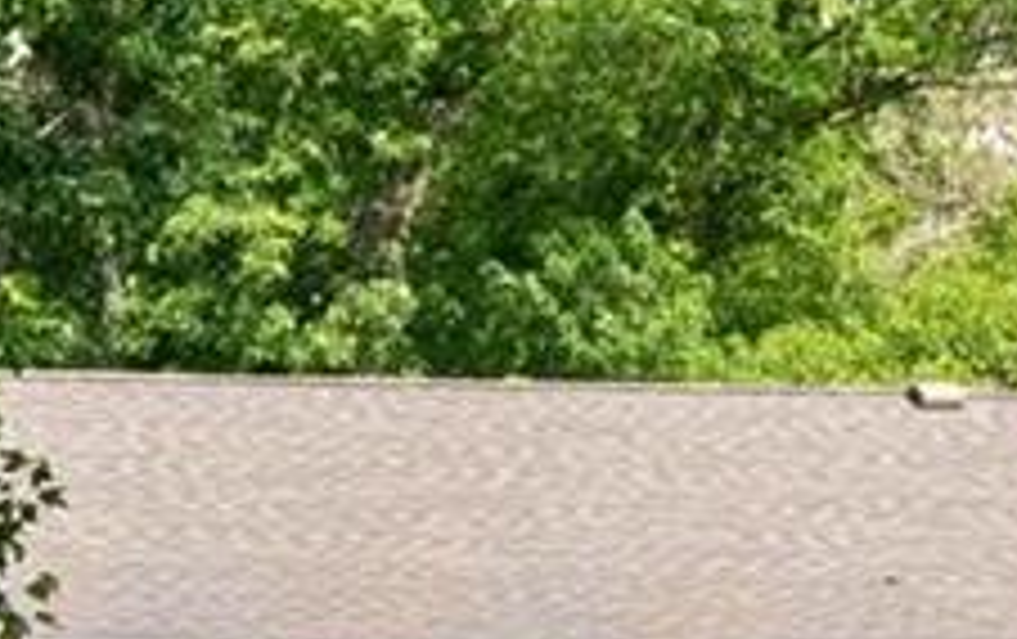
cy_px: 922
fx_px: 5996
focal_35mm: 216
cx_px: -504
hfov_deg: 9.4
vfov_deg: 6.0
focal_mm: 15
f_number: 8
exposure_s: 1/500
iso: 400
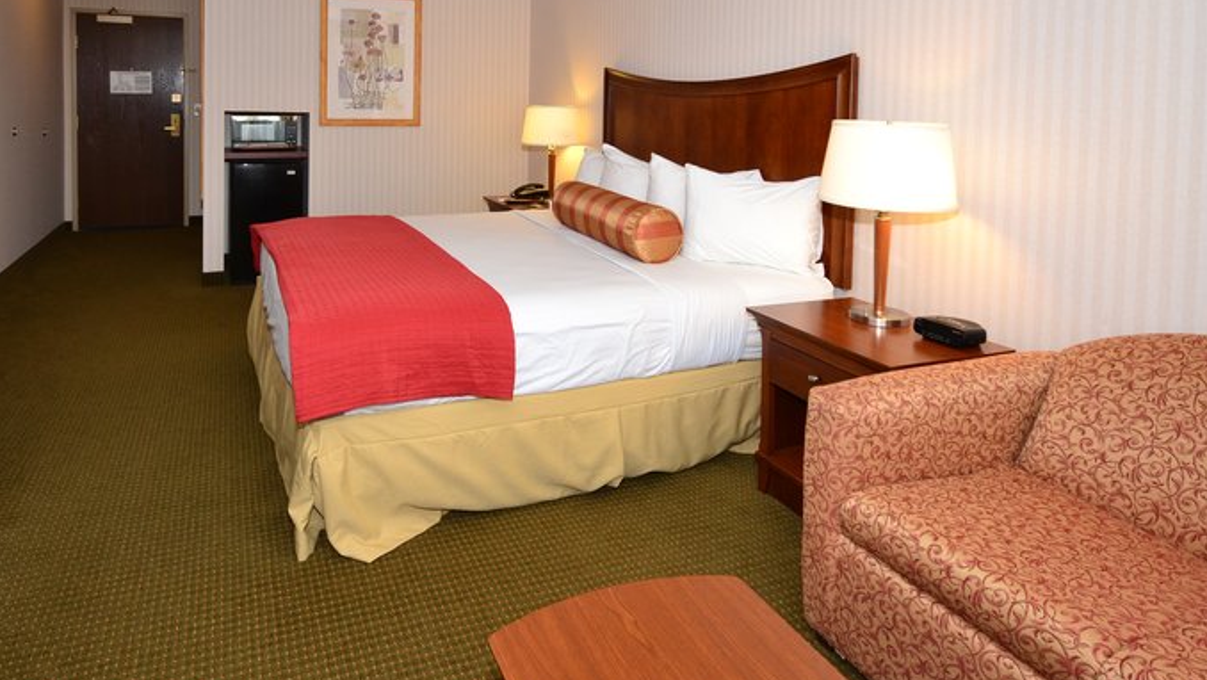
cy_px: 266
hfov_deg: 82.4
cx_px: 509
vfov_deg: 52.6
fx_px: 682
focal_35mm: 21
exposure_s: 1/60
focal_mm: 11.5
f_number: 5.6
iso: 400
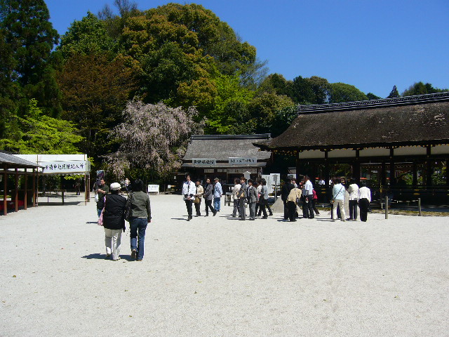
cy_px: 168
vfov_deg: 40.7
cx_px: 224
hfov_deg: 52.6
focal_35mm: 35
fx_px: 454
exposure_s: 1/400
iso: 80
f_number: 5.6
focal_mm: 5.8
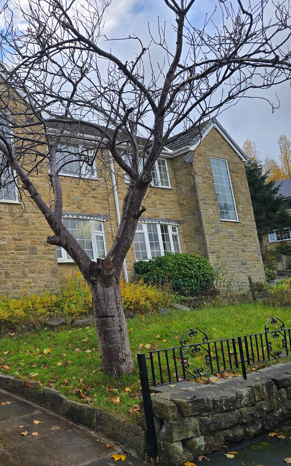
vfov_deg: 58.1
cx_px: 8
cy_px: 230
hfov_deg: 35.2
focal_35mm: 33
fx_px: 419
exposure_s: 1/218
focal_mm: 6.3
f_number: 1.7
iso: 12
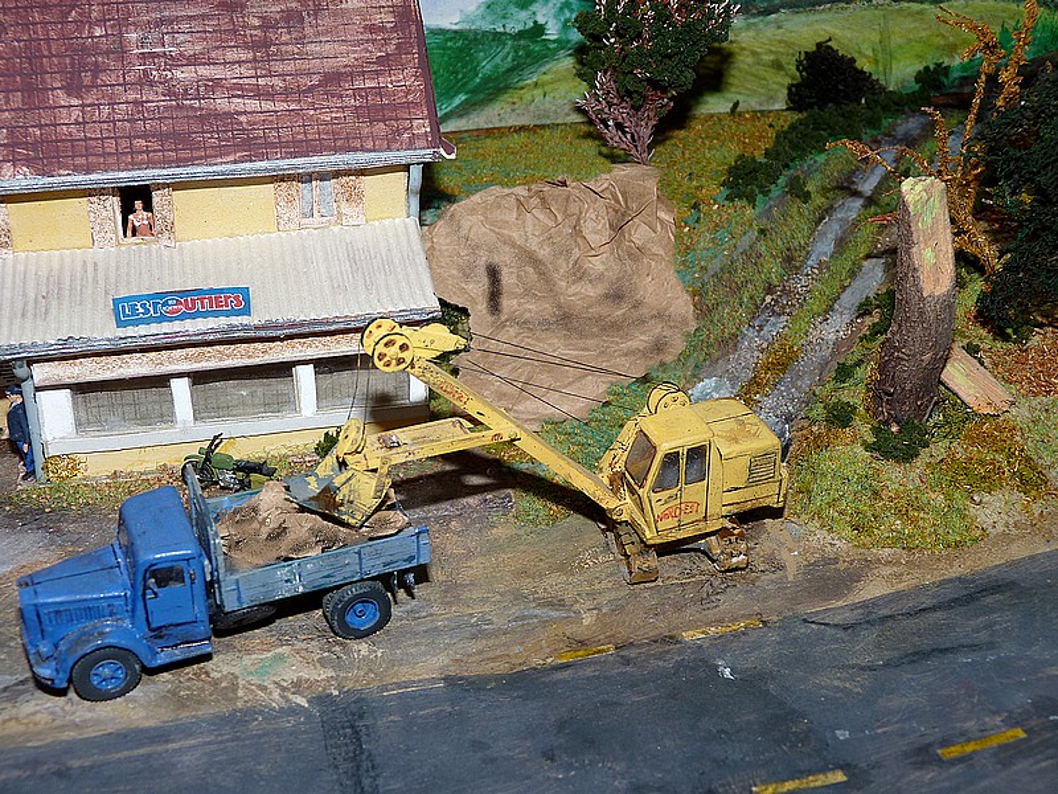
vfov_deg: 29.7
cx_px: 529
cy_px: 397
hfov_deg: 38.9
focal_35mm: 49
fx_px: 1498
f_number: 3.2
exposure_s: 1/30
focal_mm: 8.7
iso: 100
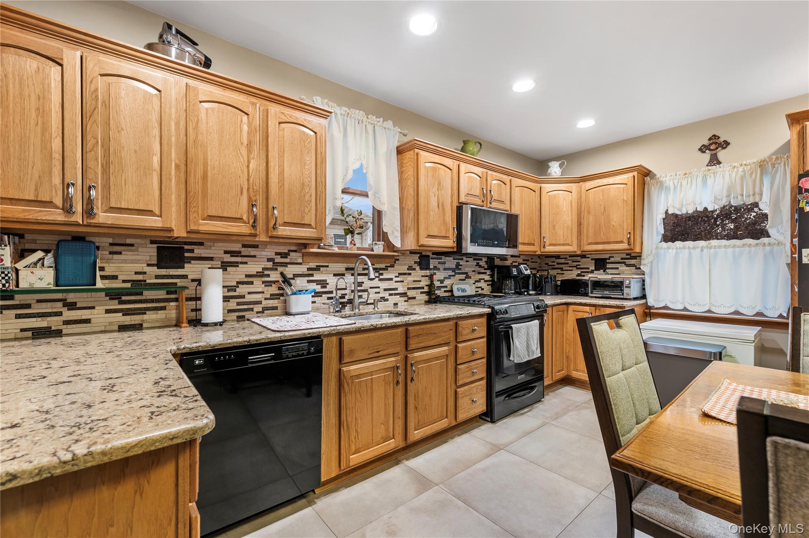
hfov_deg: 100.4
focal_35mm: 15
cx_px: 404
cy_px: 269
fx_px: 337
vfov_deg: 77.2
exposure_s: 1/4
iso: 500
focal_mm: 15
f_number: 8
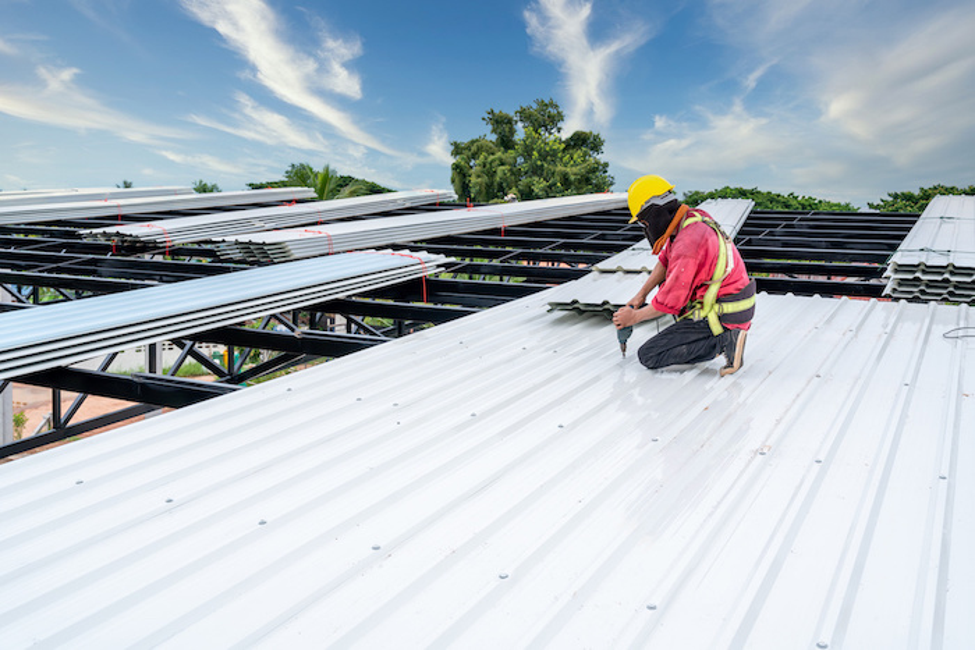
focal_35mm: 34
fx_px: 913
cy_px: 325
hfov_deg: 56.2
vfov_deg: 39.2
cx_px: 488
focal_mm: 33.7
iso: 200
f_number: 5.6
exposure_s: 1/200
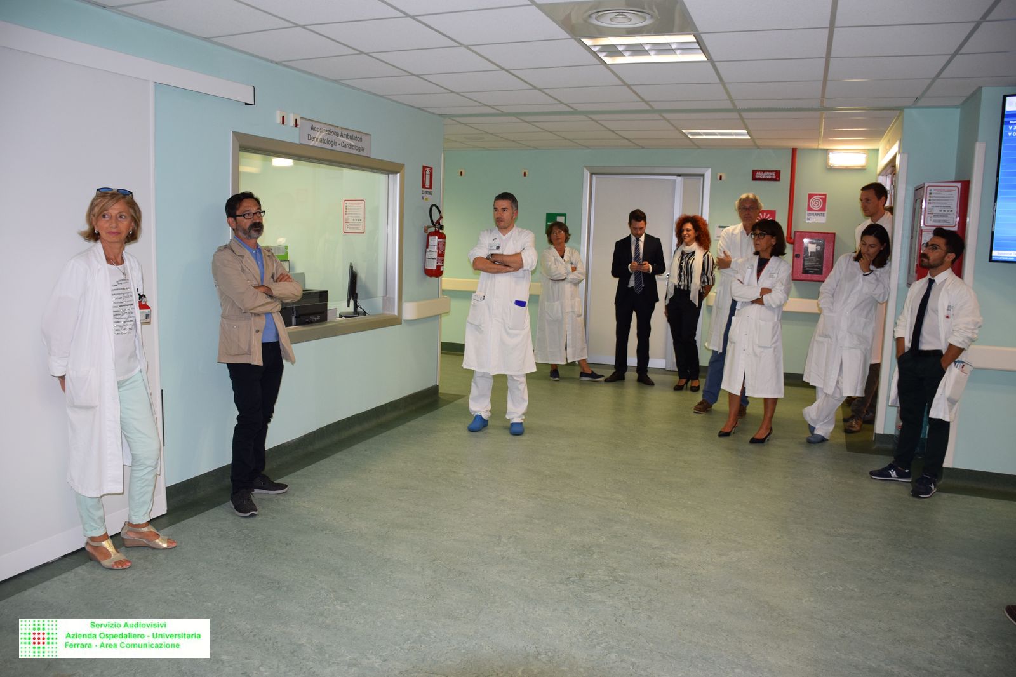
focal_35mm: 27
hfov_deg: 67.4
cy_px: 338
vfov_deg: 47.9
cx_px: 508
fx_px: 762
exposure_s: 1/80
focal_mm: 18
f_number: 4.5
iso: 800
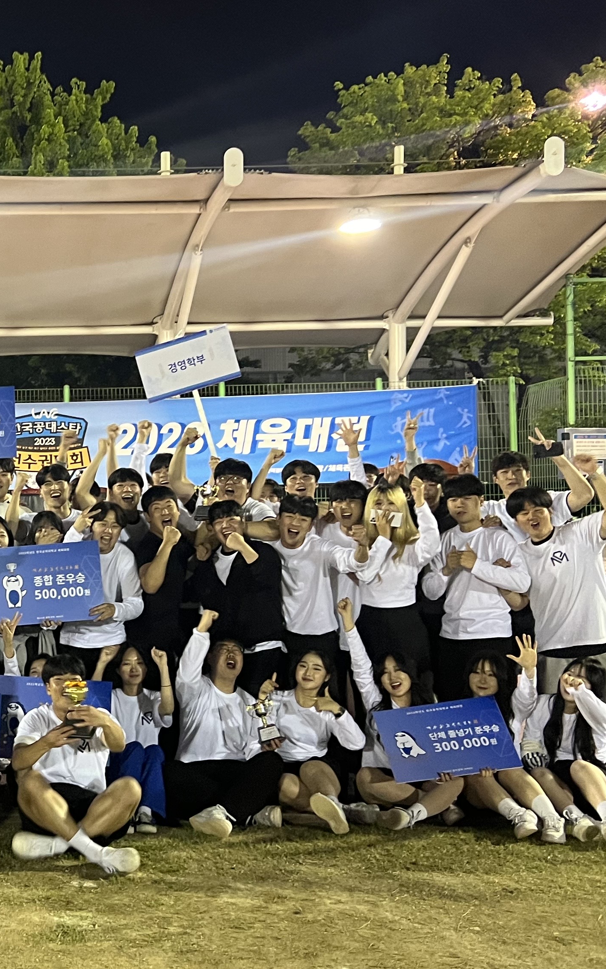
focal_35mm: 49
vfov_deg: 41.0
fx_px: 1295
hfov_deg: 24.7
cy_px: 505
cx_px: -50
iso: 400
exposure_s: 1/40
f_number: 1.5
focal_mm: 5.7
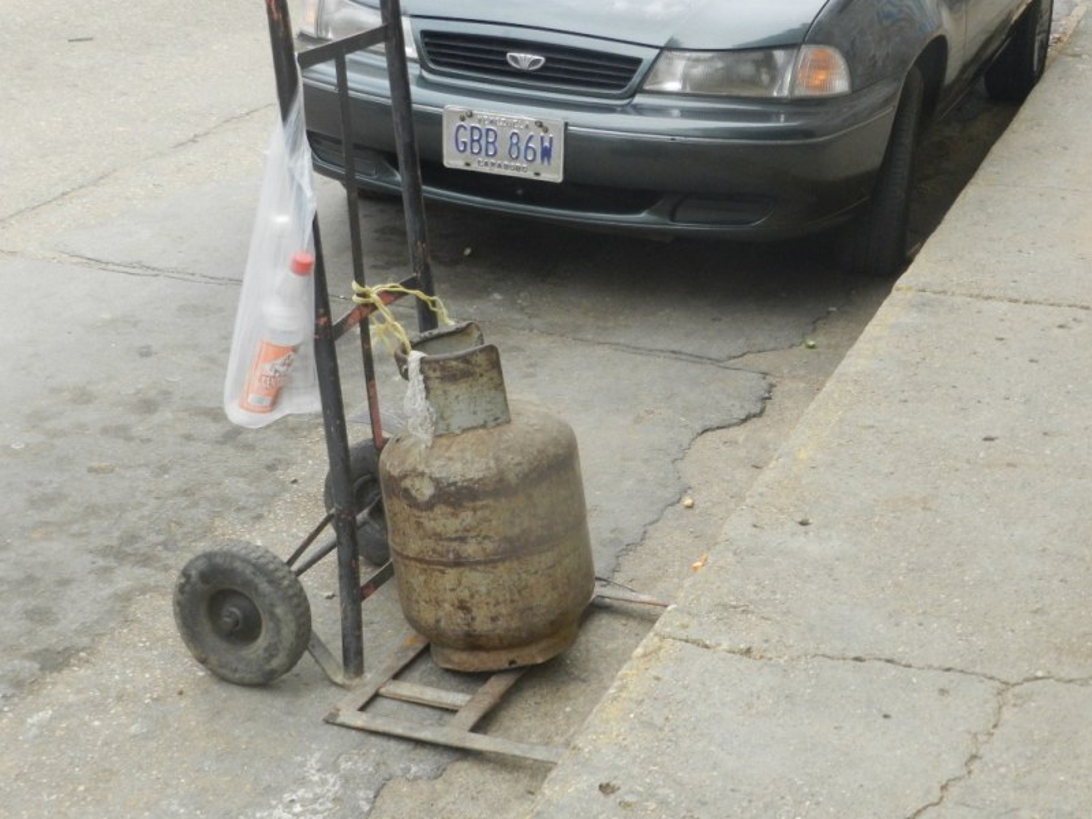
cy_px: 410
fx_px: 1893
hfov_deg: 32.2
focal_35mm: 60
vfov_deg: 24.4
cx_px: 546
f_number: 4.6
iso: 450
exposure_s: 1/320
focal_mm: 10.7
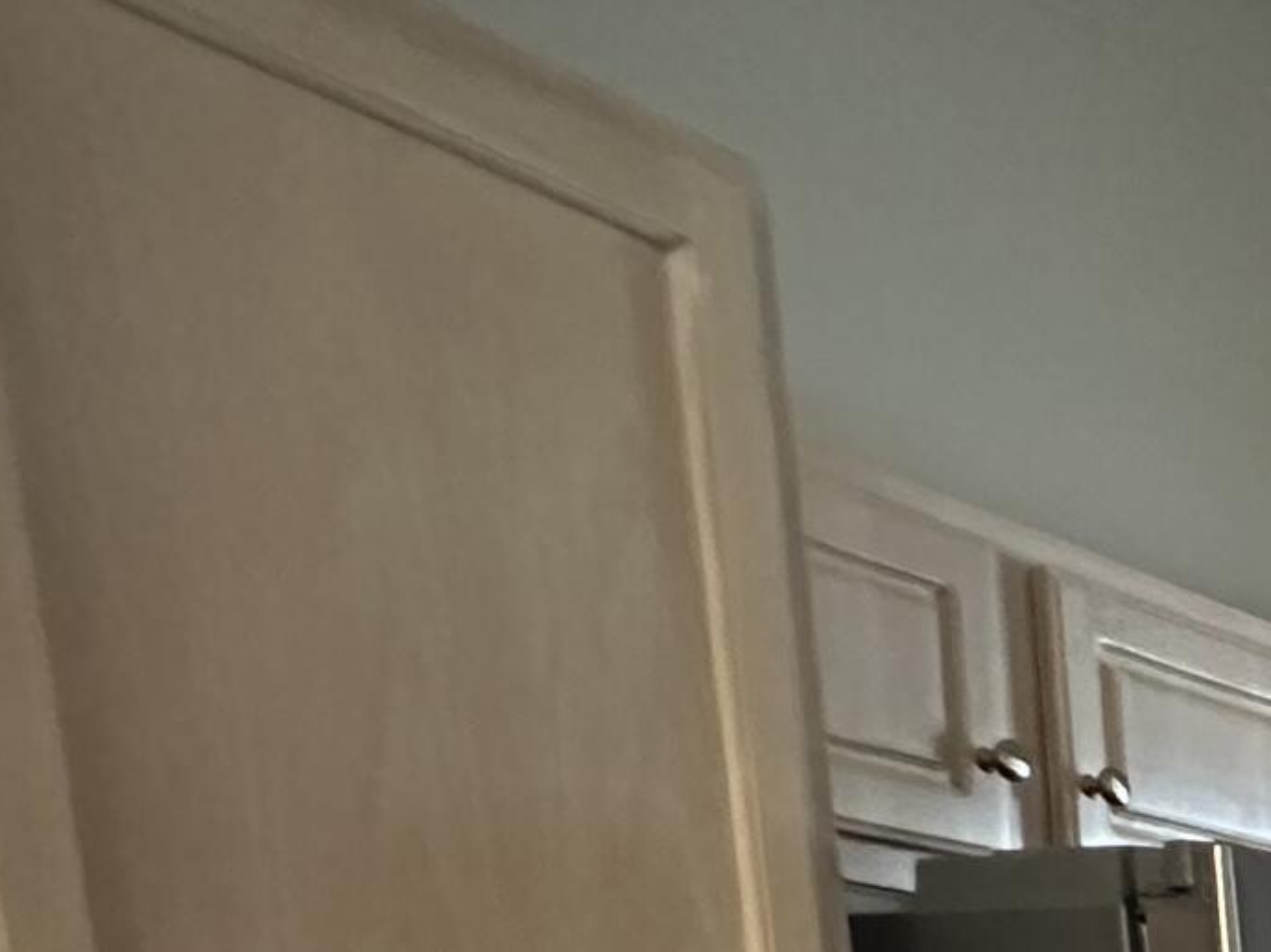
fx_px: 2239
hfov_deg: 19.6
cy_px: 1601
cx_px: 2479
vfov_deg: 19.4
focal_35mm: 61
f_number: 2.2
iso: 1250
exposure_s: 1/60
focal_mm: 2.22
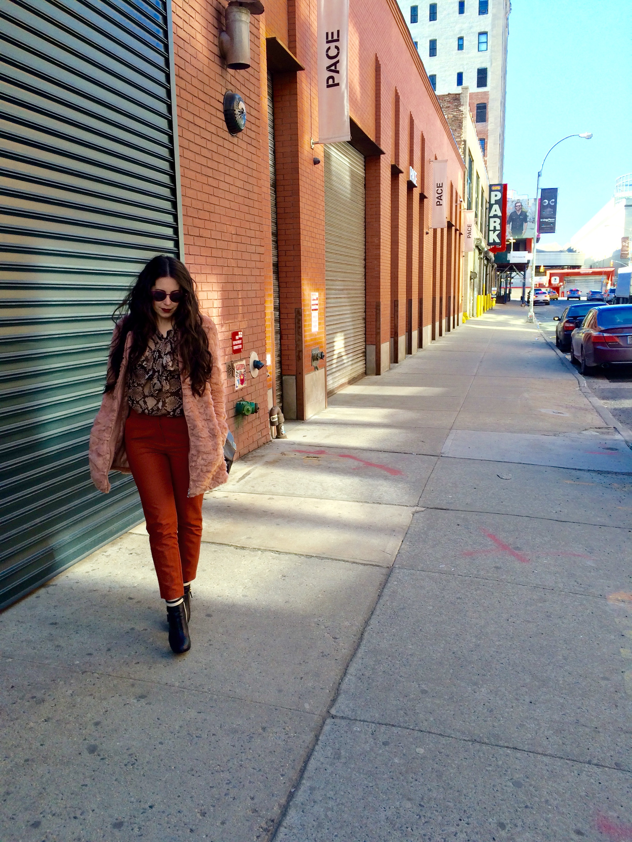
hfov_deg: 48.2
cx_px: 316
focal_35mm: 29
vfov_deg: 61.7
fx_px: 706
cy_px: 421
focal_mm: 4.15
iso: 32
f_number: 2.2
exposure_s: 1/313
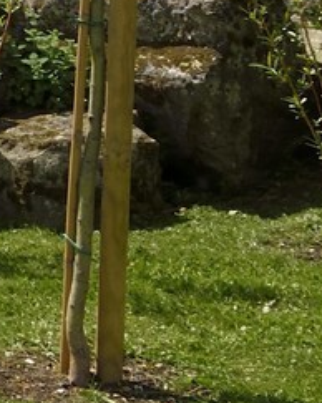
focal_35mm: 173
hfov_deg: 7.0
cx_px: -928
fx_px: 2063
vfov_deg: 10.7
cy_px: -230
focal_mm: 28
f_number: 11
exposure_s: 1/320
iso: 200
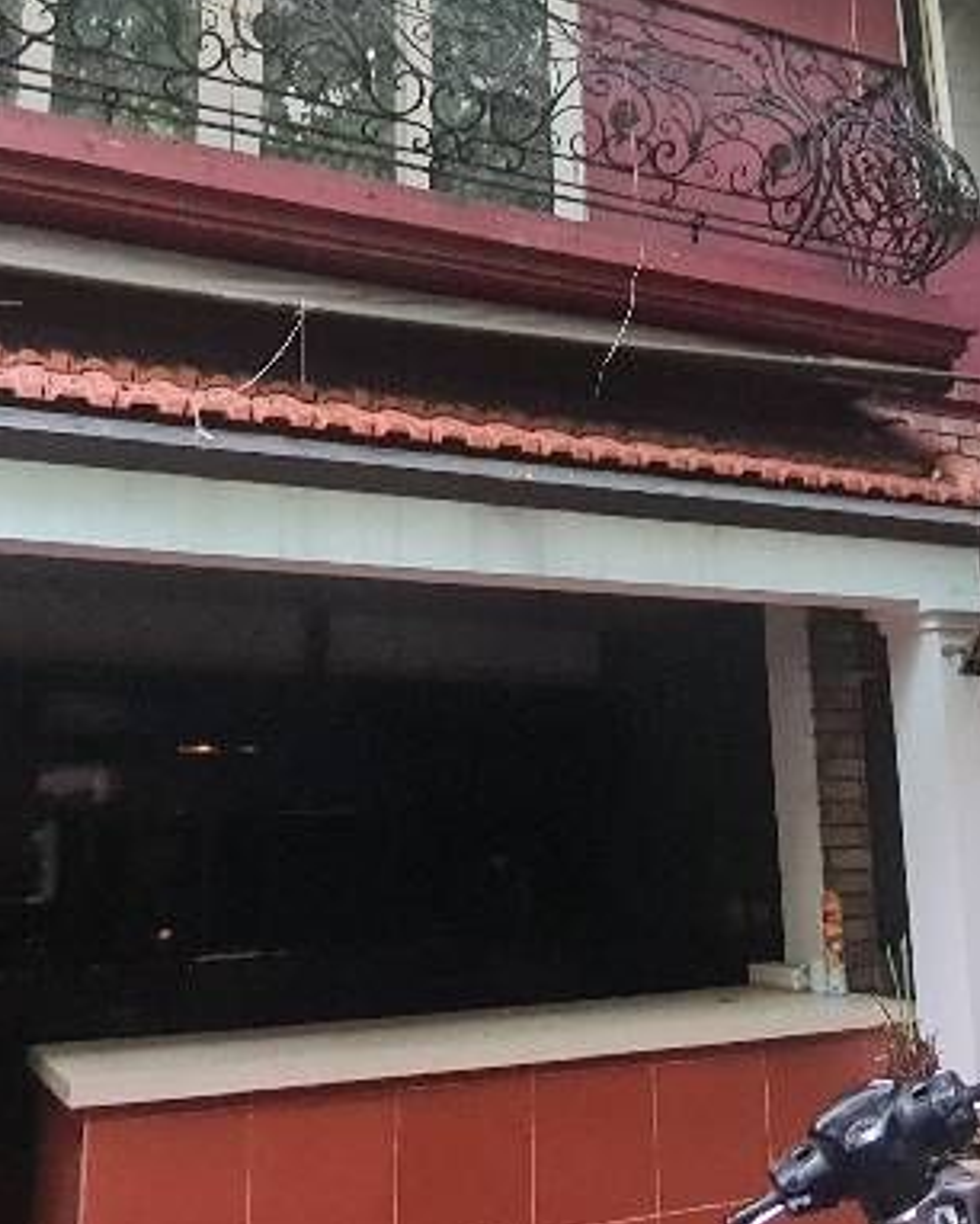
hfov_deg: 43.4
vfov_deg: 52.4
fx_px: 1232
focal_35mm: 34
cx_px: 484
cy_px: 477
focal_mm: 2.2
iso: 800
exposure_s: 1/24
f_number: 2.2
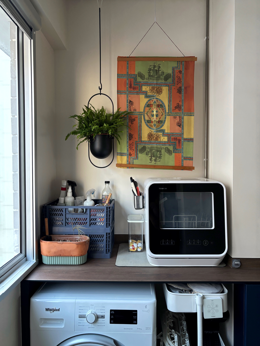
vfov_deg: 67.3
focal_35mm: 26
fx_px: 260
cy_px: 173
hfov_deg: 53.1
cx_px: 130
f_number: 1.6
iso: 200
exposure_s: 1/60
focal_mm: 5.96
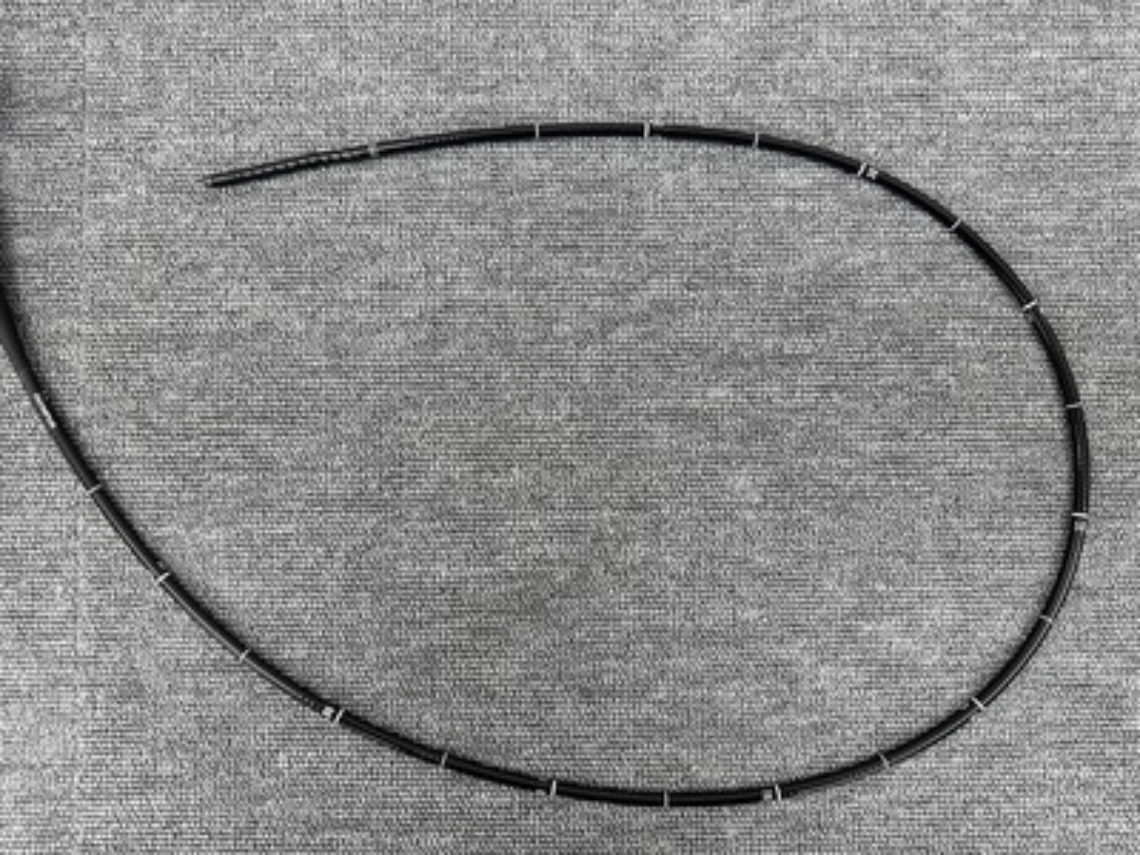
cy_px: 428
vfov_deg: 56.8
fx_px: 790
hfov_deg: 71.6
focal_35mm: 24
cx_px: 570
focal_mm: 6.86
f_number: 1.78
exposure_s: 1/120
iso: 160
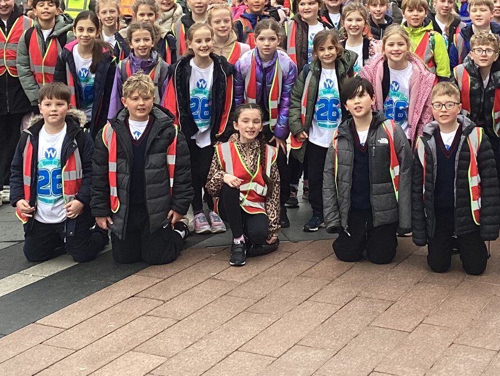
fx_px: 1026
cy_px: 12
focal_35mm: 71
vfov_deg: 20.2
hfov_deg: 27.3
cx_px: 314
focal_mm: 3.3
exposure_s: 1/120
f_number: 2.4
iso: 100
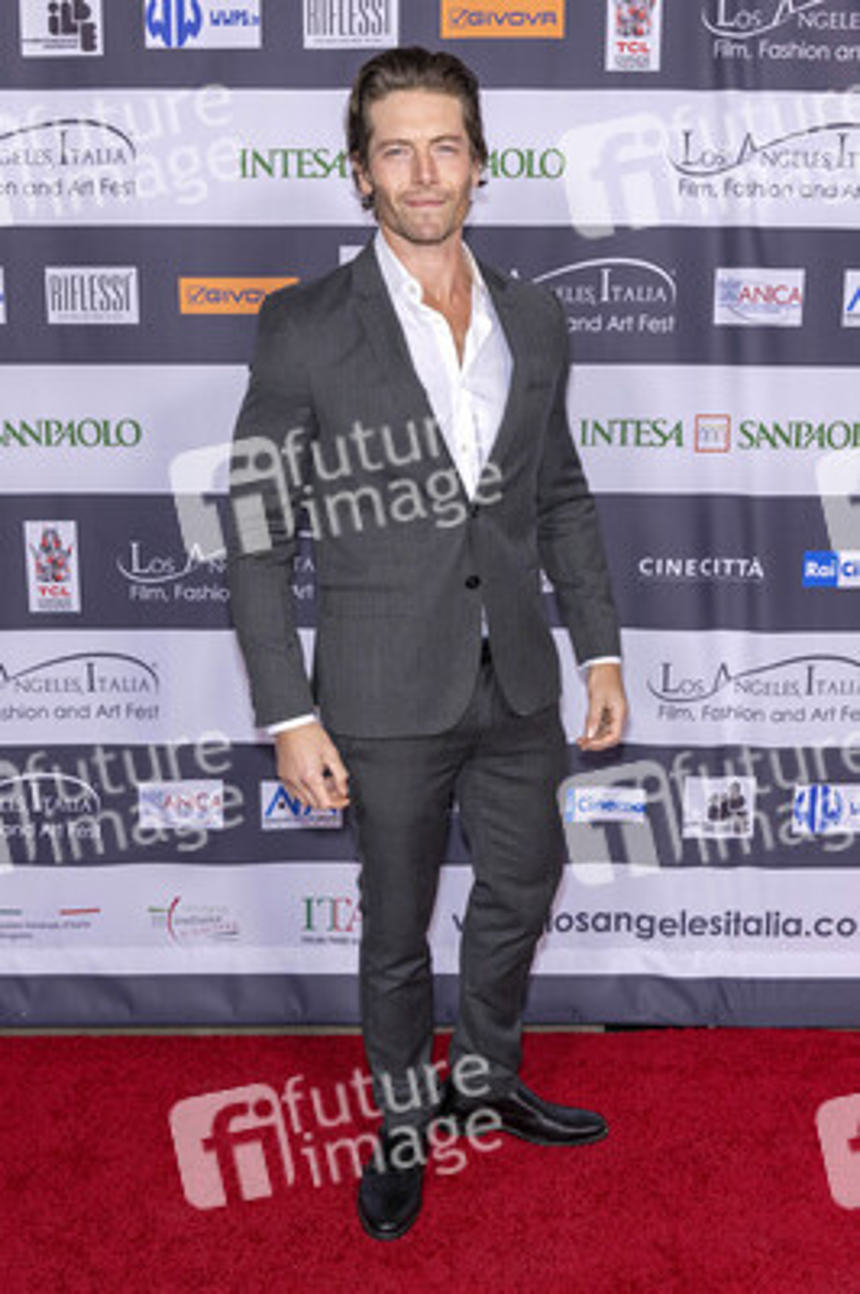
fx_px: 1184
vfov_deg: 57.3
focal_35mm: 33
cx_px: 430
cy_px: 647
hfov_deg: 39.9
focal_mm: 33
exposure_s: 1/200
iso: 800
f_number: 5.6
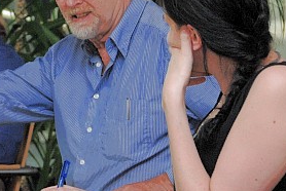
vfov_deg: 6.1
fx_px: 1805
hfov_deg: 9.0
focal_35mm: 227
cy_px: 49
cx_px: -1
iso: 280
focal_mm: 70
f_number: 5
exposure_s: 1/60
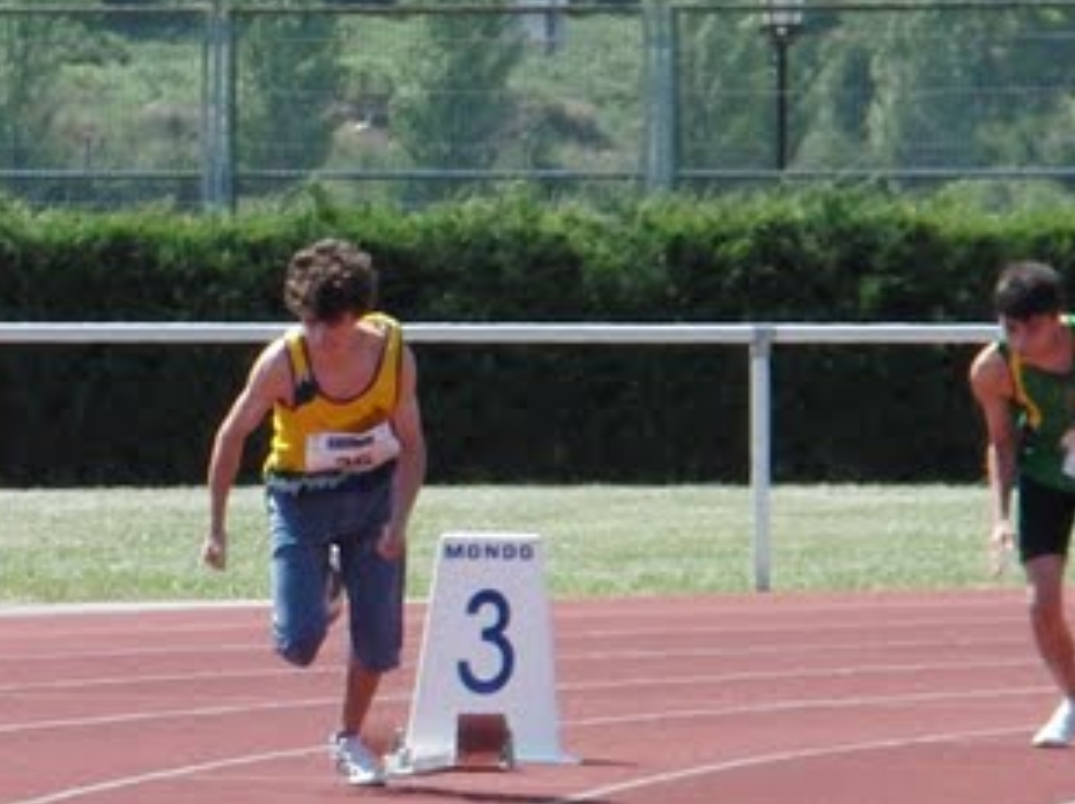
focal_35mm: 658
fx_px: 20418
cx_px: -250
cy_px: 548
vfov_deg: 2.3
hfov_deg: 3.0
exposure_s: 1/500
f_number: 4.3
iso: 100
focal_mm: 35.1
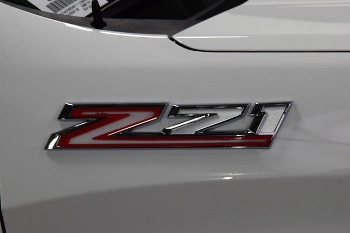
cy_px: 116
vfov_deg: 13.0
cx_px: 175
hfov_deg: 19.5
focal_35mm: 105
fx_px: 1021
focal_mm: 70
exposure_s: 1/125
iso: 1600
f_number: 9
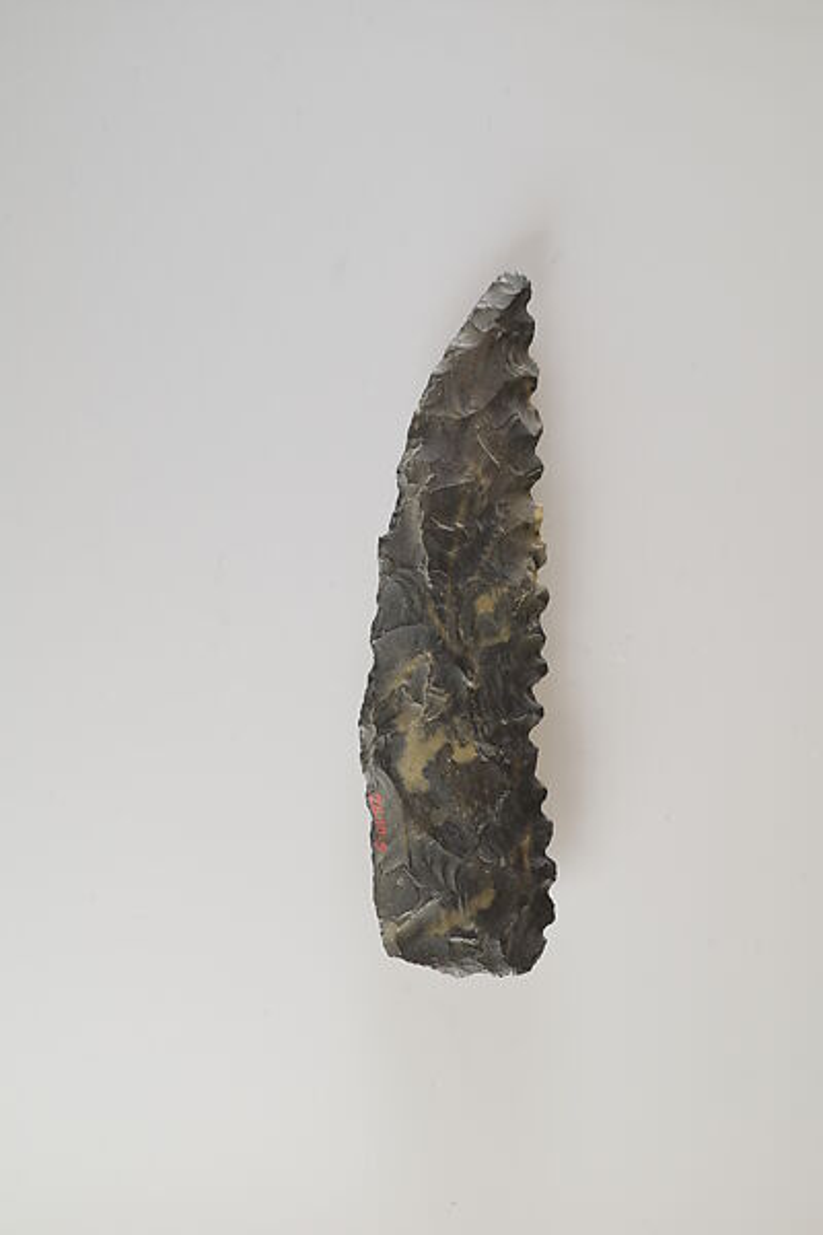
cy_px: 618
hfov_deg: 22.6
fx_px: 2057
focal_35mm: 60
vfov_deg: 33.4
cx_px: 412
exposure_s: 1/15
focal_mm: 40
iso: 125
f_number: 11
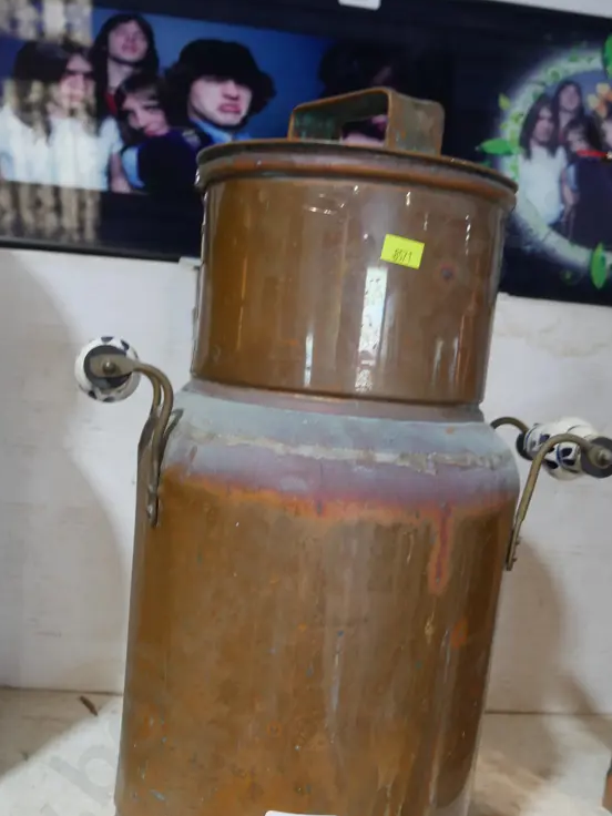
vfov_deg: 47.0
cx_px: 267
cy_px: 549
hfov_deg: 36.8
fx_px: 919
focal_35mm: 39
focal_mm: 14
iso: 640
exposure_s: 1/60
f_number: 4
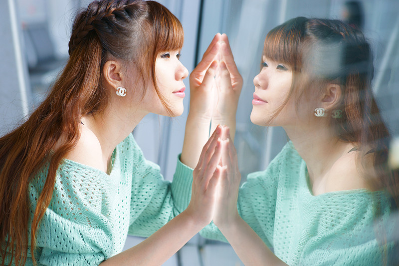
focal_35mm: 85
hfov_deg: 23.9
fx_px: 942
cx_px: 200
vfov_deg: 16.1
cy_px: 133
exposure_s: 1/100
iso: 200
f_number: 4
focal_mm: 85
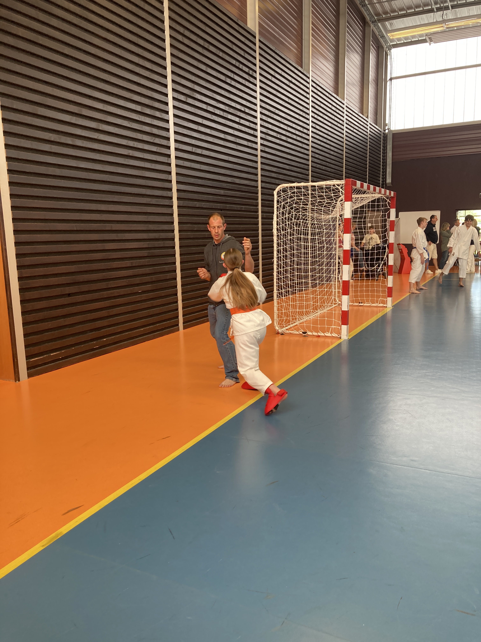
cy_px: 321
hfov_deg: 49.7
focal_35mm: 28
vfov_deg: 63.4
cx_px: 240
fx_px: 519
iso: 64
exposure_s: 1/100
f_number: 1.8
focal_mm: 3.99
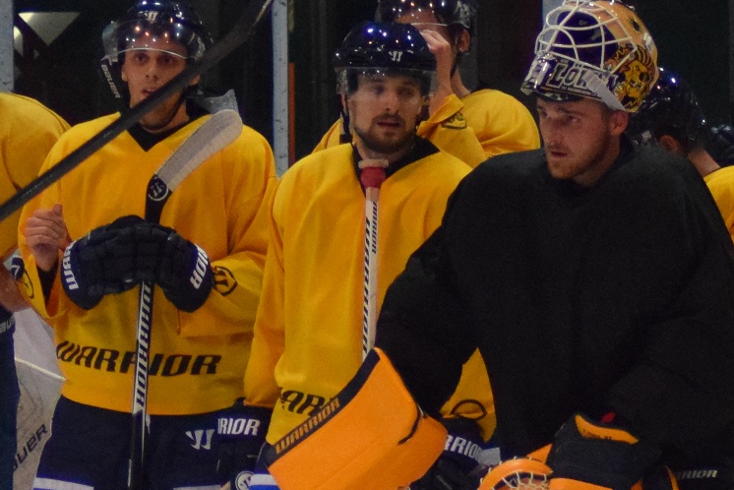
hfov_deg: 4.9
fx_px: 8607
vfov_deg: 3.3
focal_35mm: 422
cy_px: 338
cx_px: 432
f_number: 4
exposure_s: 1/500
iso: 3200
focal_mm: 70
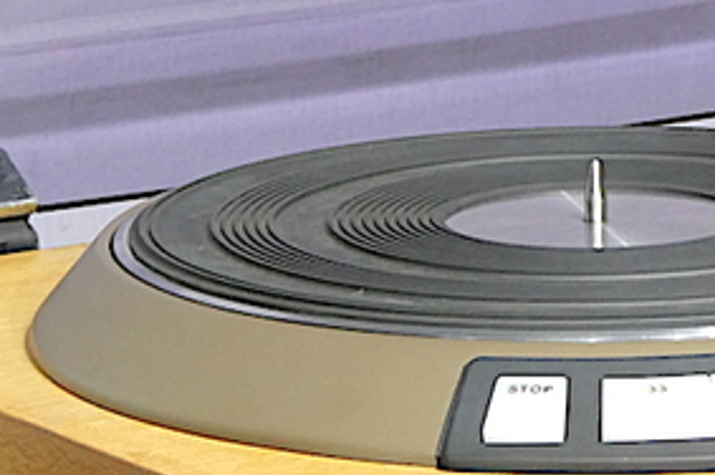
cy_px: 336
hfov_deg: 7.4
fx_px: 5535
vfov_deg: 4.9
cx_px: 755
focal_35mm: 279
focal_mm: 14.1
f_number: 4.7
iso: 200
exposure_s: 1/6
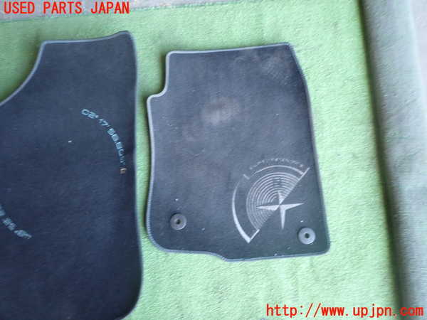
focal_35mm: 25
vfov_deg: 54.9
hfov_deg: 69.4
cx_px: 214
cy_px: 160
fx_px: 308
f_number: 2
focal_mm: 4.5
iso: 200
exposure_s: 1/40
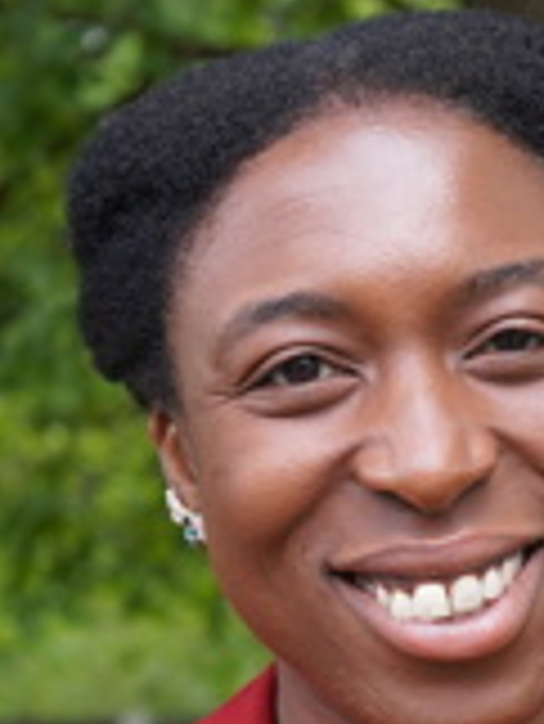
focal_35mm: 115
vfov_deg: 17.1
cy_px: 495
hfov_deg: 12.5
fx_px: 2406
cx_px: 728
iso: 400
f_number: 4
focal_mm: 35
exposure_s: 1/160
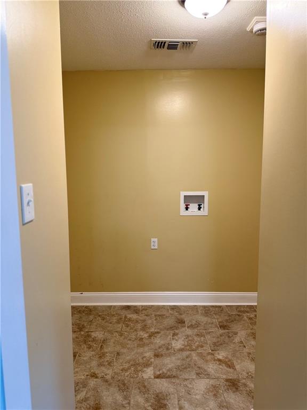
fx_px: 284
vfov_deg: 71.6
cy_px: 205
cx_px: 154
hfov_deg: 56.8
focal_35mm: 24
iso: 200
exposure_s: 1/60
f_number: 1.78
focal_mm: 6.76
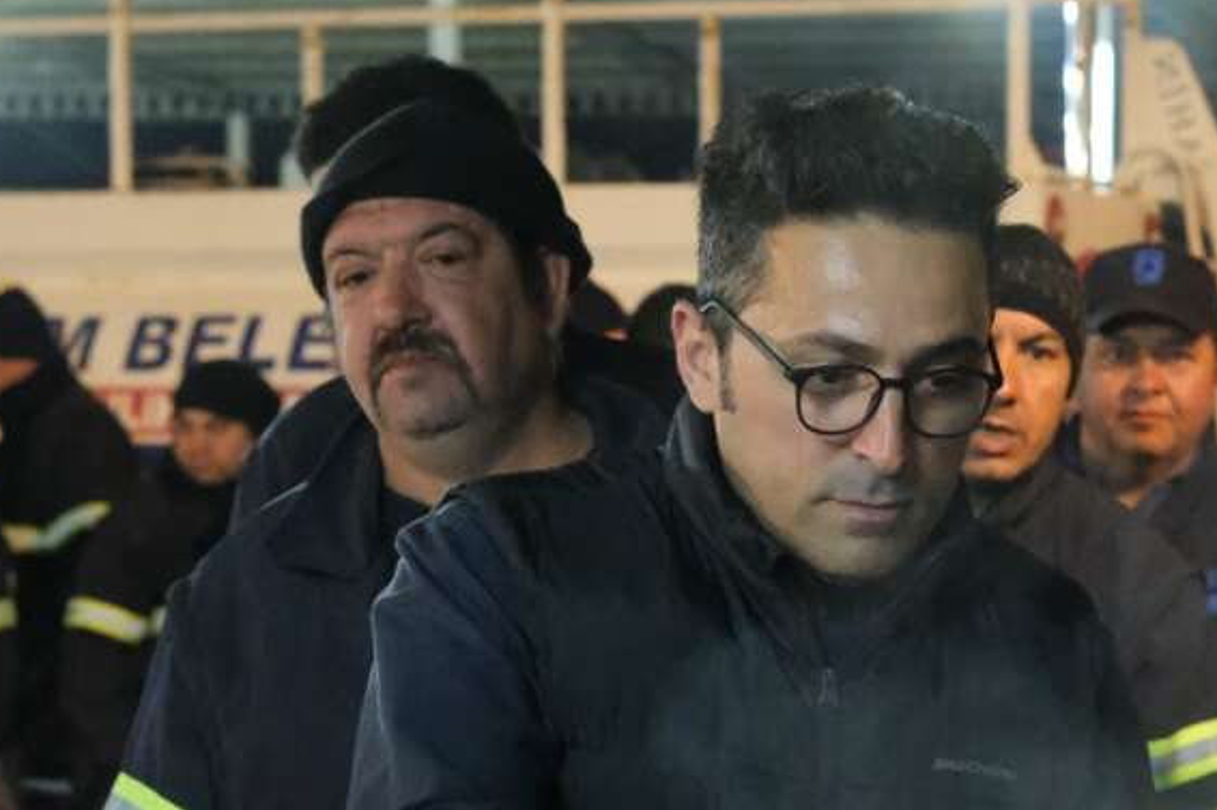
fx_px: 3819
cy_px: 833
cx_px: 862
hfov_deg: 18.0
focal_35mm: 113
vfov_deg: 12.0
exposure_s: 1/60
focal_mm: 33
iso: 12800
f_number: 3.6
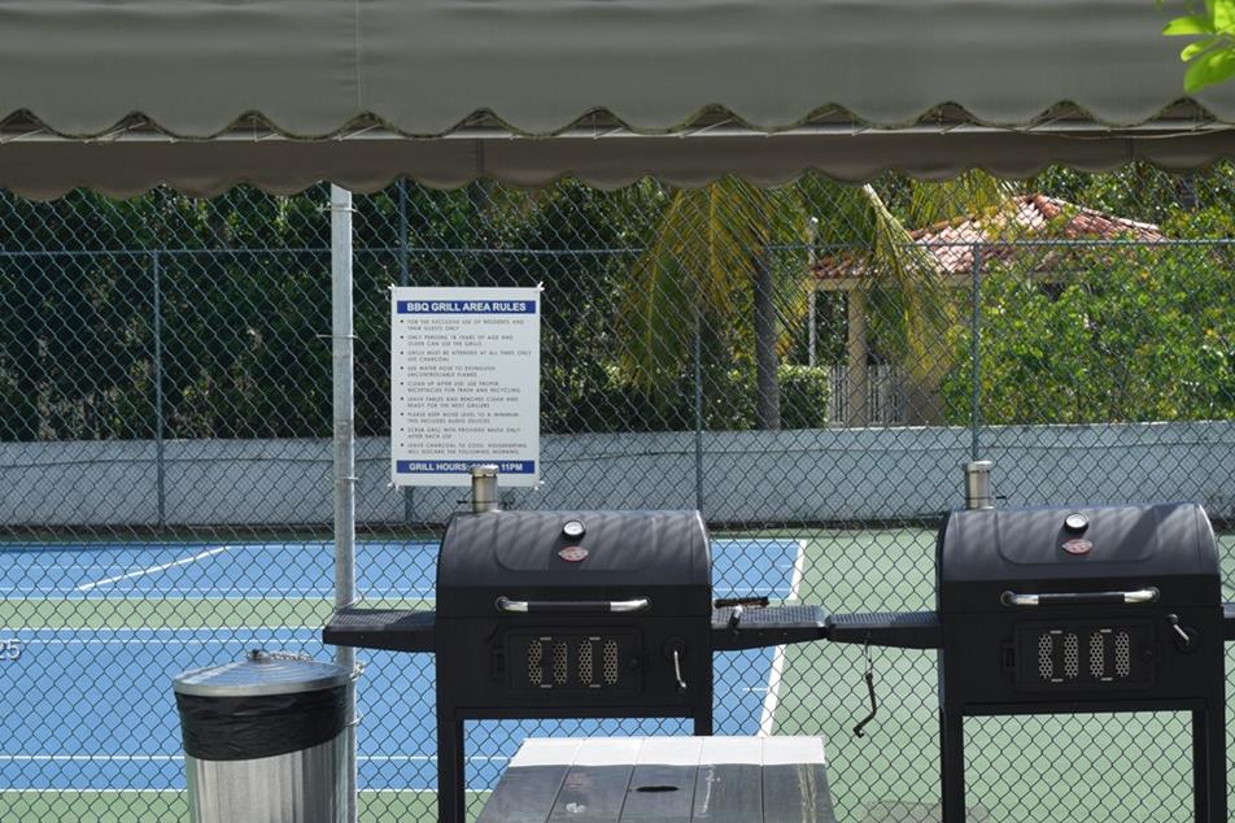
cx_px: 643
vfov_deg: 11.3
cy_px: 652
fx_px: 4149
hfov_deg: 16.9
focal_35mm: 121
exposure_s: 1/320
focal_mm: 48
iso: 200
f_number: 9
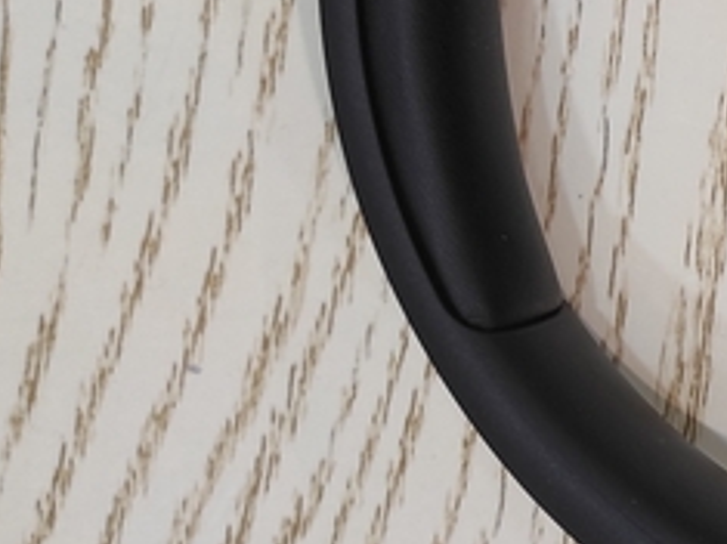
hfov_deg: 19.7
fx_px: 1784
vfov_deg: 16.8
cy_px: -45
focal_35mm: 85
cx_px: 1123
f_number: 1.89
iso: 260
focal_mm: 5.43
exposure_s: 1/33
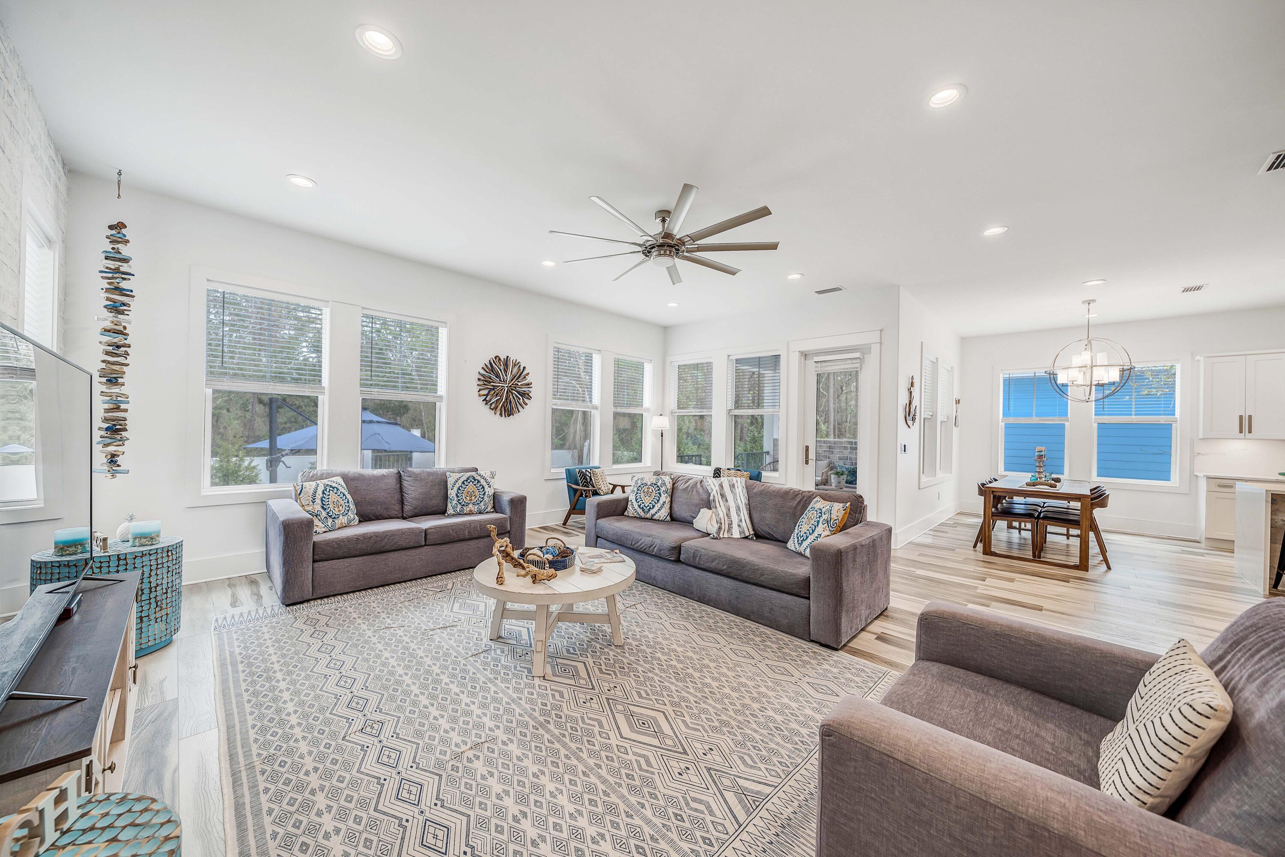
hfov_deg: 112.6
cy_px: 428
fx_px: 428
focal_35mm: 12
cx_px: 642
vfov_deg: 90.0
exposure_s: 1/25
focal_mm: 12
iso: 100
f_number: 5.6
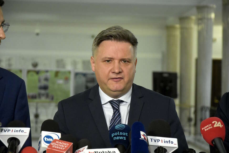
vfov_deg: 9.9
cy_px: 76
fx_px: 878
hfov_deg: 14.9
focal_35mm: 138
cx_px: 114
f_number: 5.6
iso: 4500
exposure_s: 1/250
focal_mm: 92
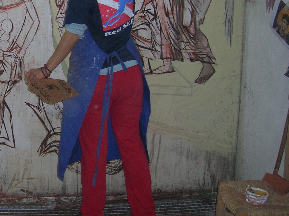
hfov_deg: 28.5
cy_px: 42
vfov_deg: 22.3
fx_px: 543
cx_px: 23
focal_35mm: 65
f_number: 2.9
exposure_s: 1/60.1
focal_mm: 5.7
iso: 64
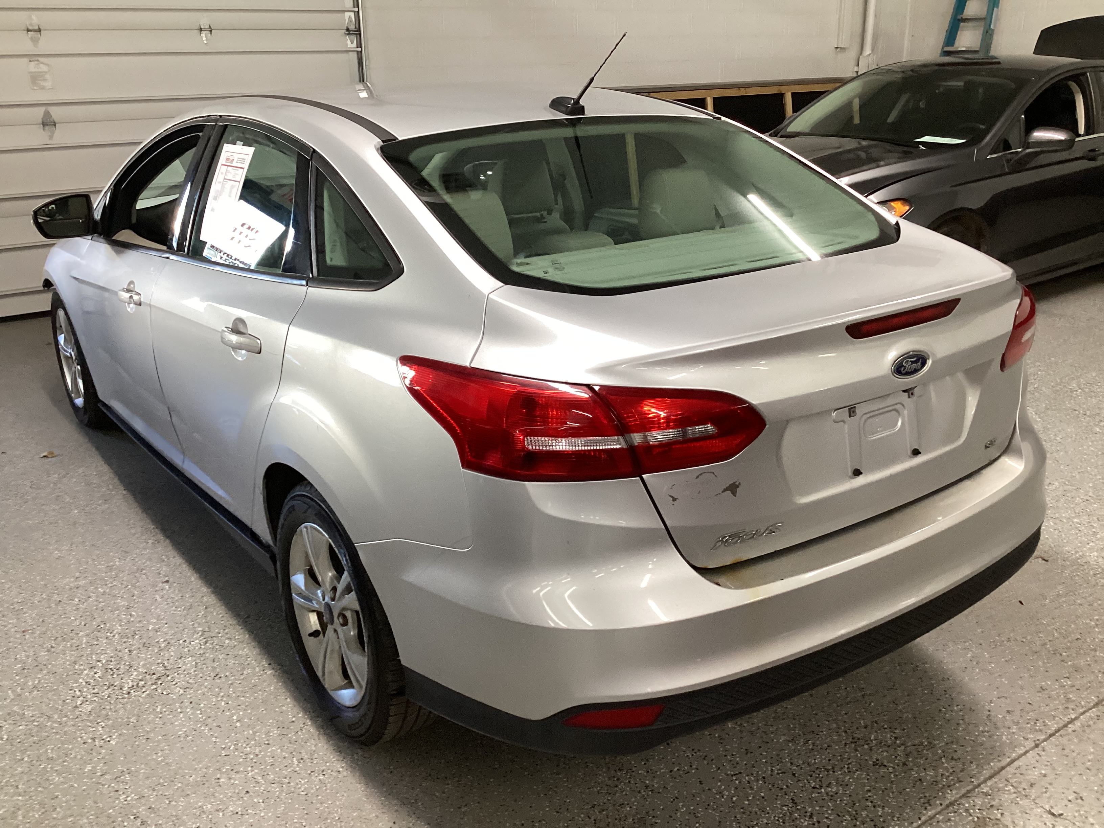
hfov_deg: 58.4
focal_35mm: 31
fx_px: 989
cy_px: 414
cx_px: 552
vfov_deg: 45.4
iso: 160
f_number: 2.4
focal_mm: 3.3
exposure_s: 1/60
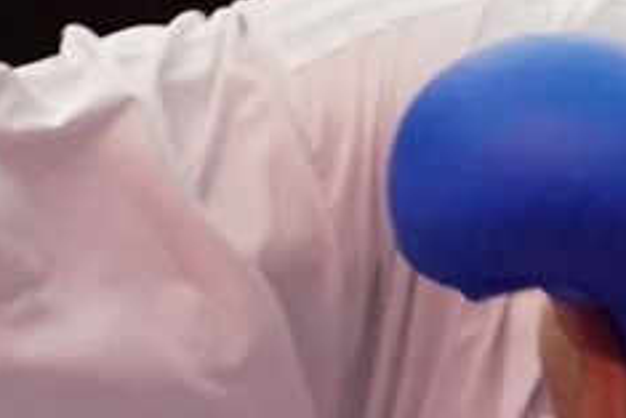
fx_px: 25594
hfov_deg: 1.4
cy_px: -133
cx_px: 344
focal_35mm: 1471
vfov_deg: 0.9
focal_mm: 128
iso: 5000
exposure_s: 1/1000
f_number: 2.8
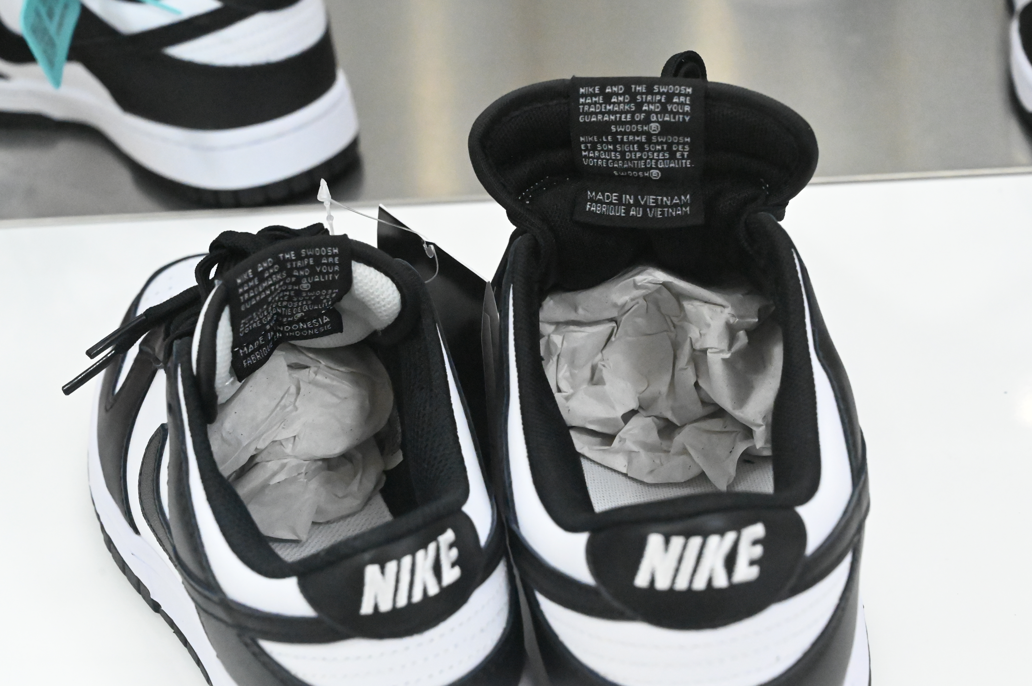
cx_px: 516
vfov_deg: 19.4
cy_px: 343
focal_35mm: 70
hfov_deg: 28.9
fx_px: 2005
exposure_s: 1/3200
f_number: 9
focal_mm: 70
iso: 32000
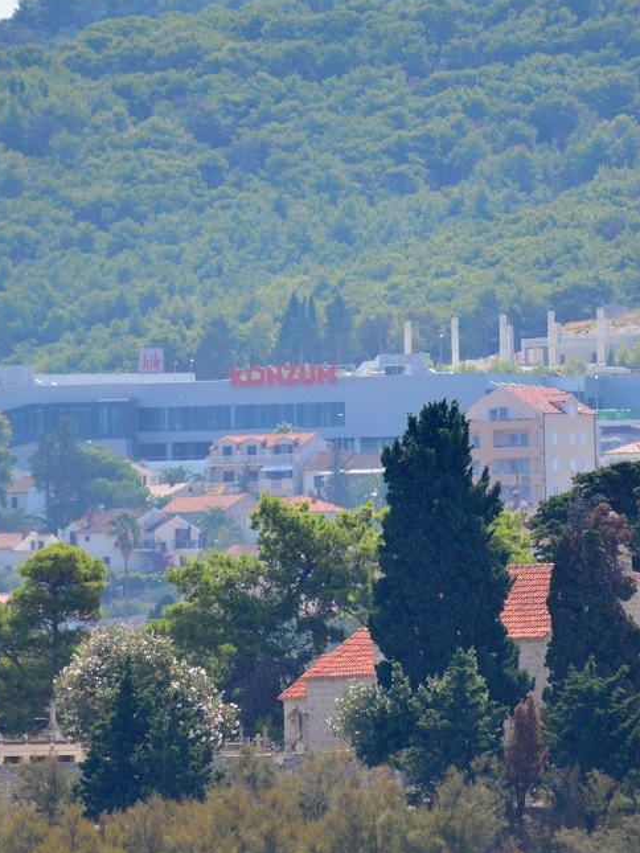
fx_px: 16486
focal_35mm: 669
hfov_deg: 2.2
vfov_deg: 3.0
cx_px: 393
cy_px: 427
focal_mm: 300
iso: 2000
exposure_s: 1/8000
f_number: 5.6
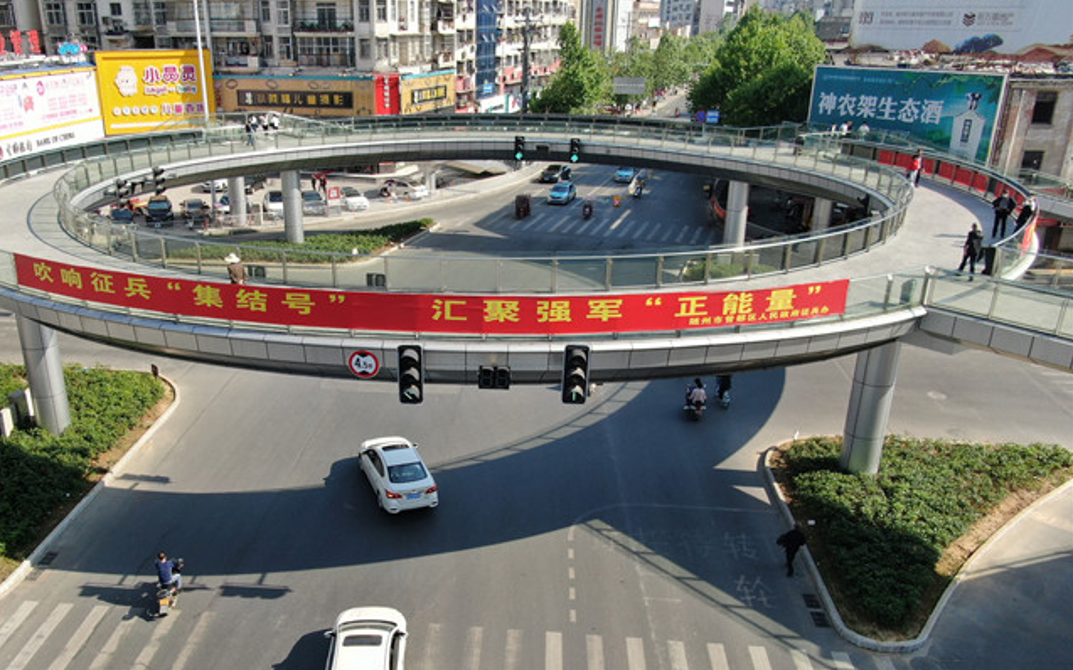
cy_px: 406
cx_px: 447
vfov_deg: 40.4
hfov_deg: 60.9
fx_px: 906
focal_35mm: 31
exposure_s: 1/640
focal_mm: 4.48
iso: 100
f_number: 2.8
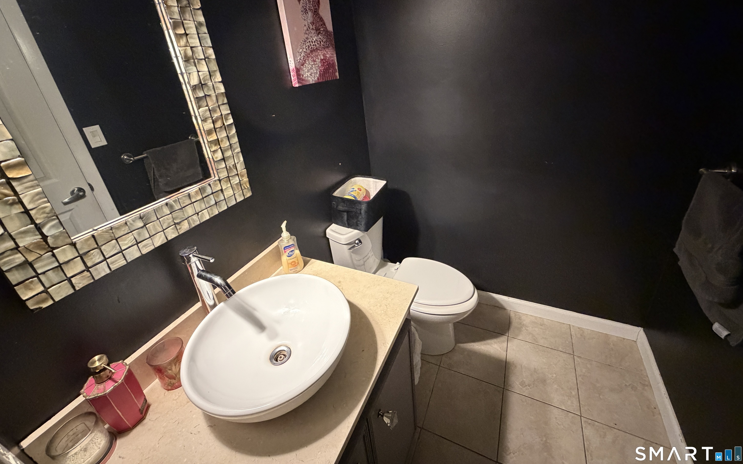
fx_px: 304
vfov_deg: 74.0
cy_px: 185
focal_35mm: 15
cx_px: 371
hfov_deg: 101.5
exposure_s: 1/40
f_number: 2.2
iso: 1000
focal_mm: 2.22
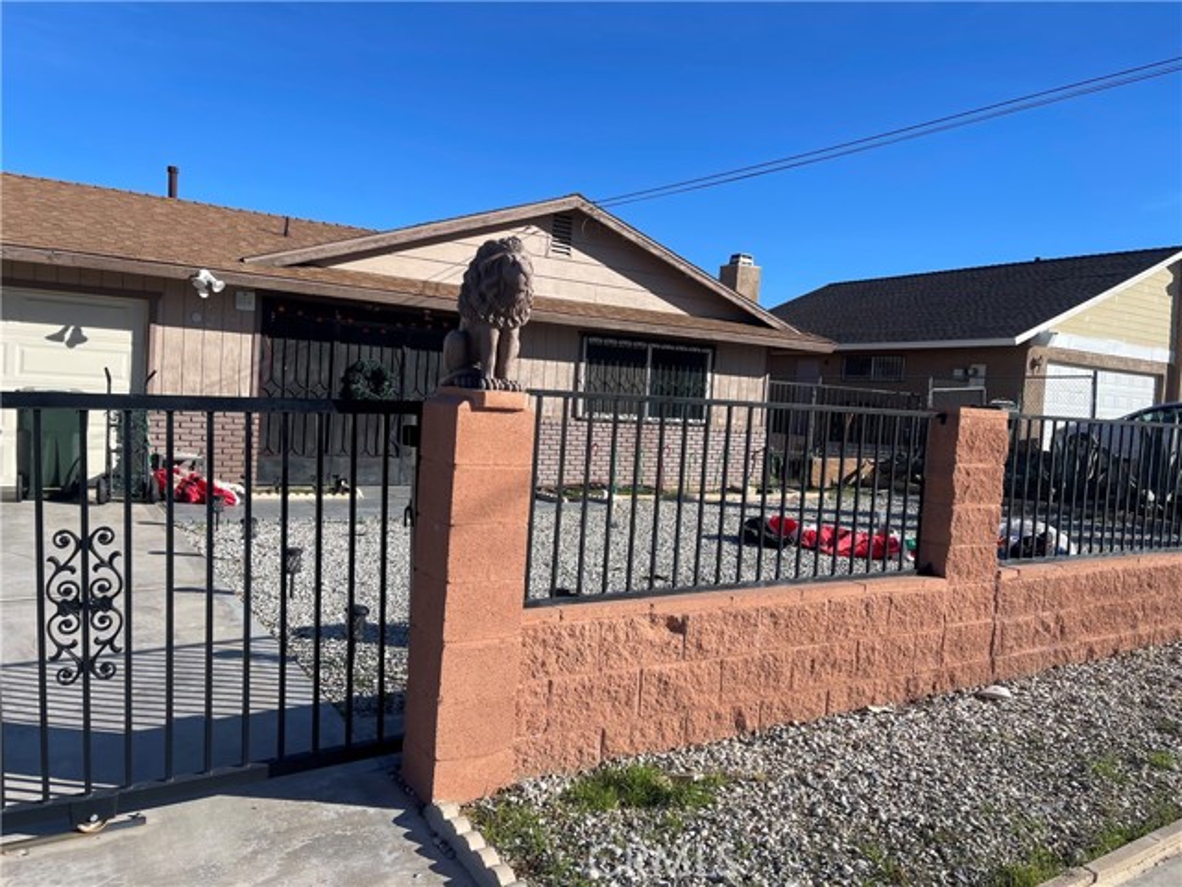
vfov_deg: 54.9
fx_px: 854
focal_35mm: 25
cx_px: 591
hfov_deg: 69.4
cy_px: 444
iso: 32
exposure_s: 1/2857
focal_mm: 5.1
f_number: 1.6
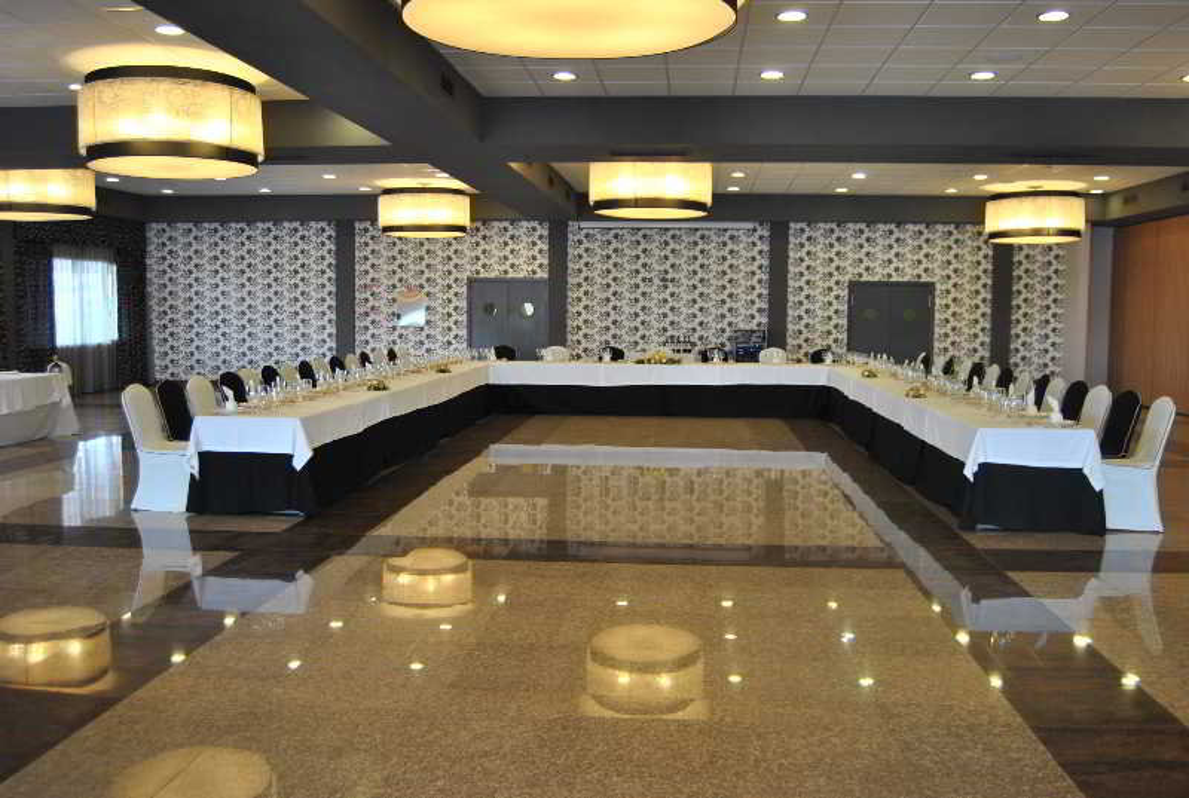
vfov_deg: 43.8
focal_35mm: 30
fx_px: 993
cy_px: 399
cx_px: 594
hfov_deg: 61.8
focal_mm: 20
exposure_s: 1/40
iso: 200
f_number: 3.5
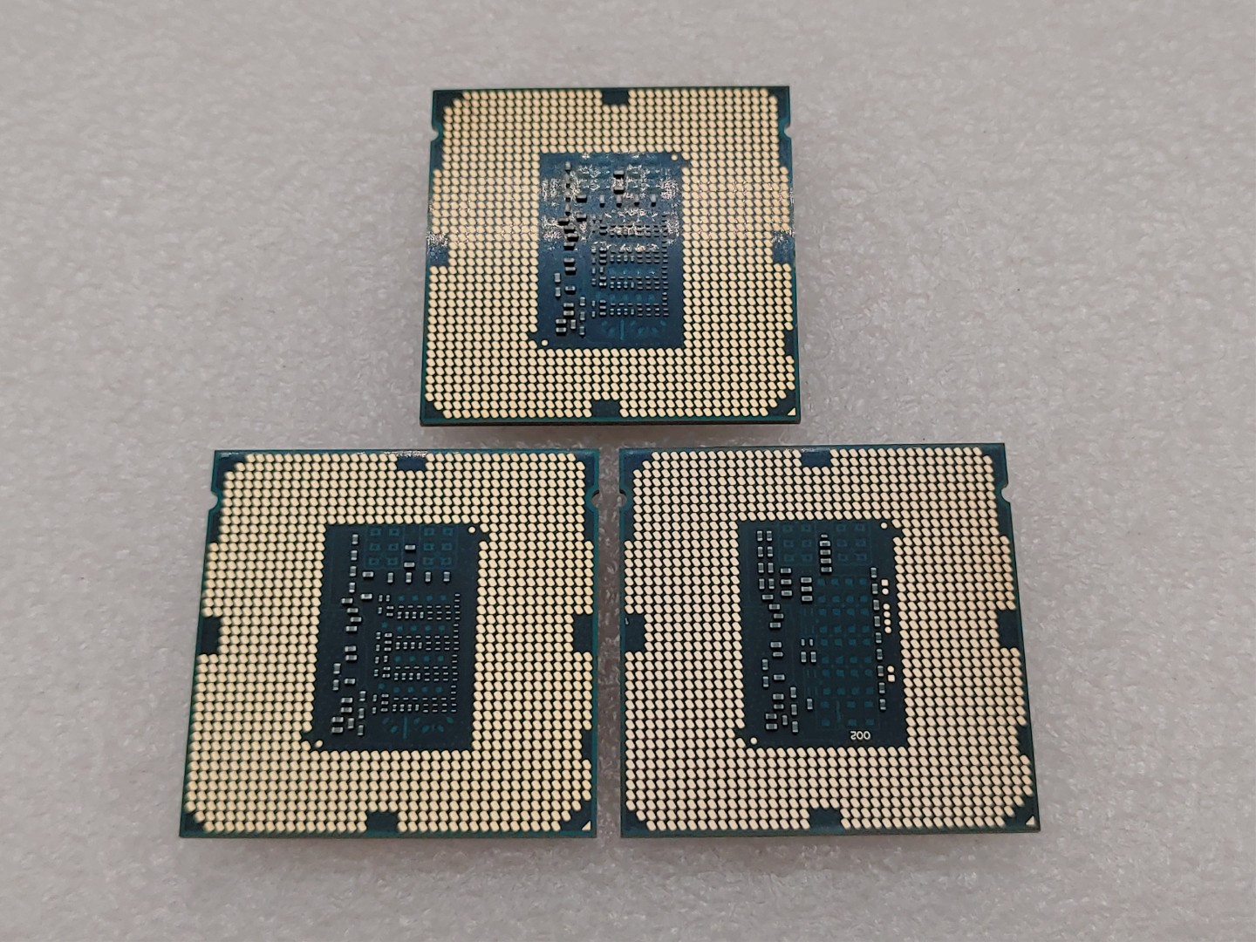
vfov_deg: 32.9
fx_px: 1596
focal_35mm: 44
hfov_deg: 42.9
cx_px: 628
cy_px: 471
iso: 50
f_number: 1.8
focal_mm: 4.36
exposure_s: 1/283
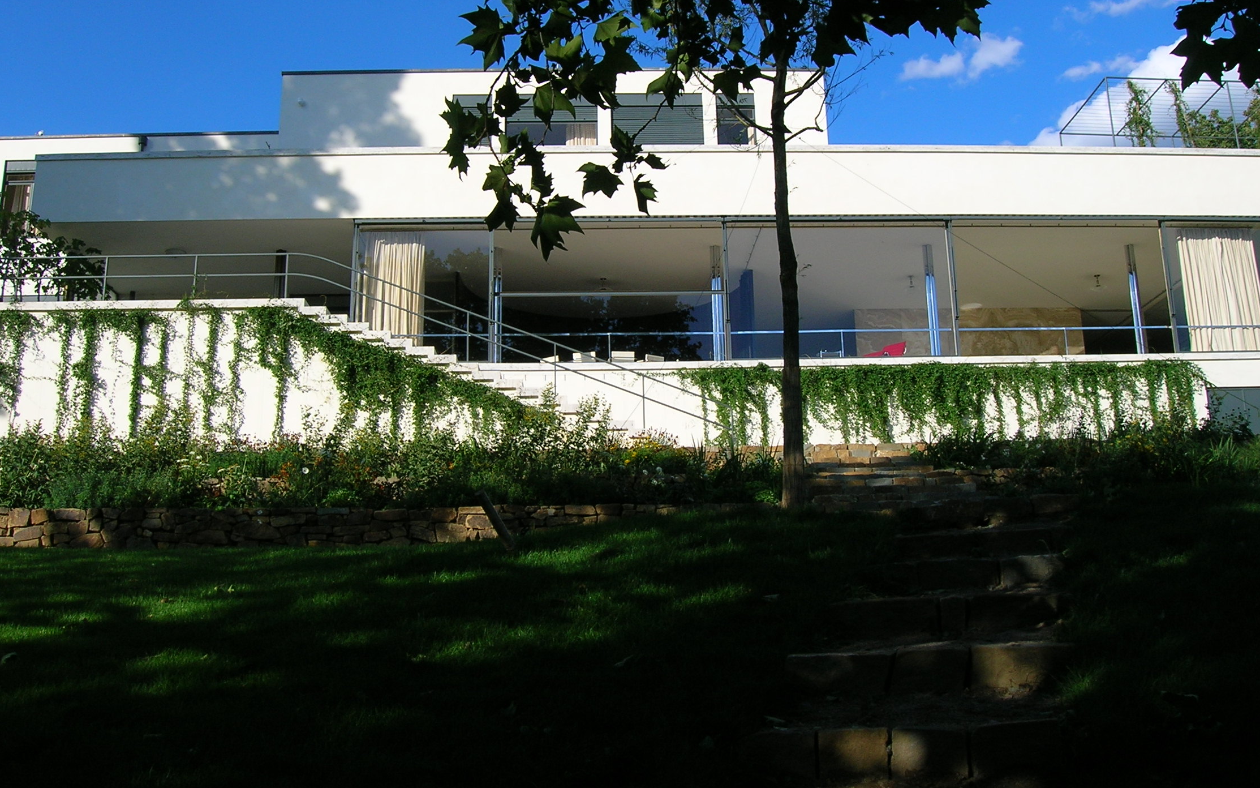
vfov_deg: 34.4
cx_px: 618
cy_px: 346
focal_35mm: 37
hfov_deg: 52.7
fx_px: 1271
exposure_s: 1/402
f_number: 4.9
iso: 50
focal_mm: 5.7
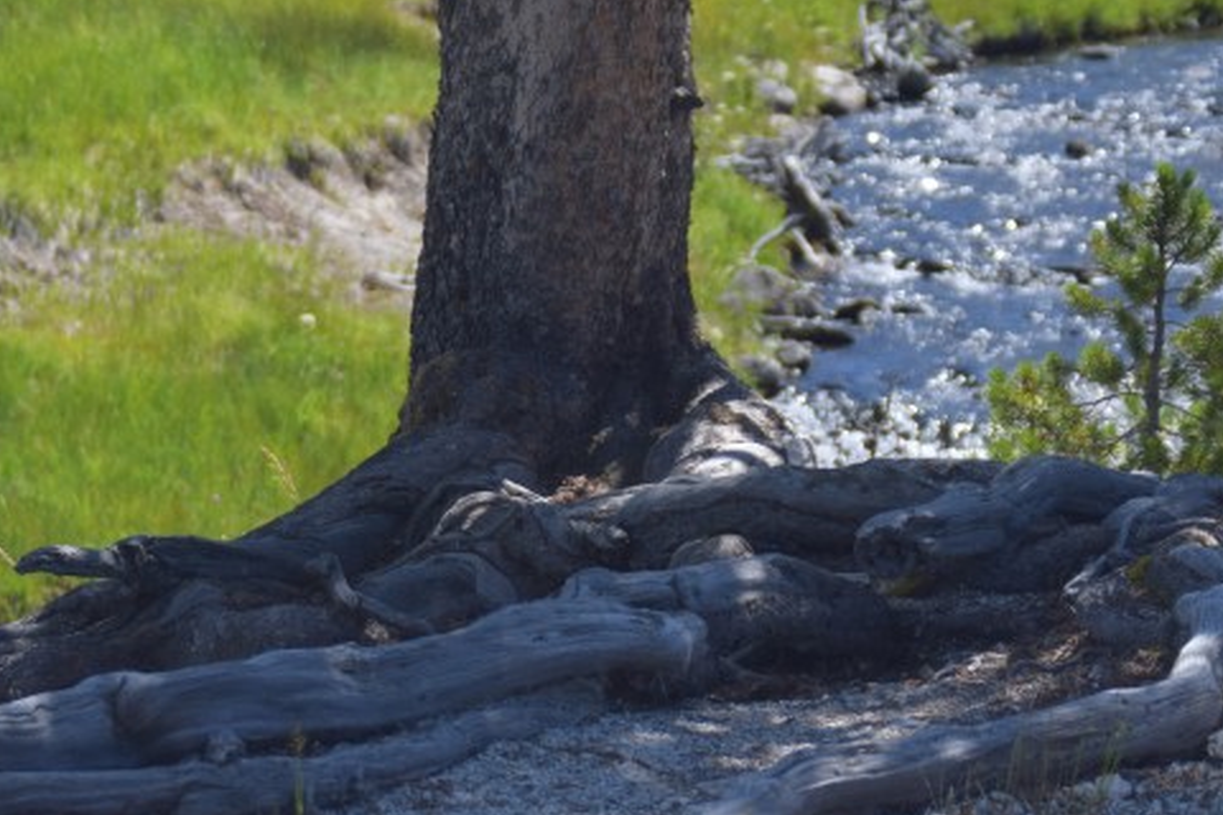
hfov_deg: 11.7
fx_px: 5981
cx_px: 426
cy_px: 568
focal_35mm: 176
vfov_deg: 7.8
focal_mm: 55
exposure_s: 1/1600
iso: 200
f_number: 4
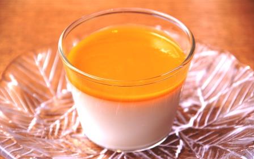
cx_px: 127
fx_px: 1918
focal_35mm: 277
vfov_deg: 4.7
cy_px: 84
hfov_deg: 7.6
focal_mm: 180
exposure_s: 1/60
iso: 100
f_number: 6.3
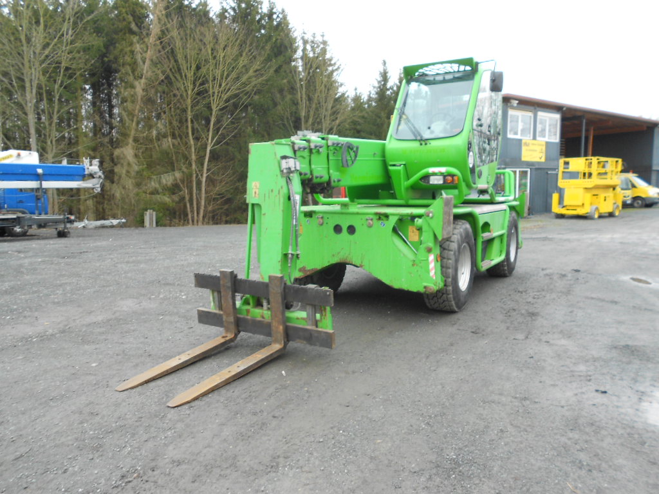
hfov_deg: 67.3
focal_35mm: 26
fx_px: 495
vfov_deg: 53.1
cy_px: 247
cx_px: 330
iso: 80
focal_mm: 4.6
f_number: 3.2
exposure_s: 1/80
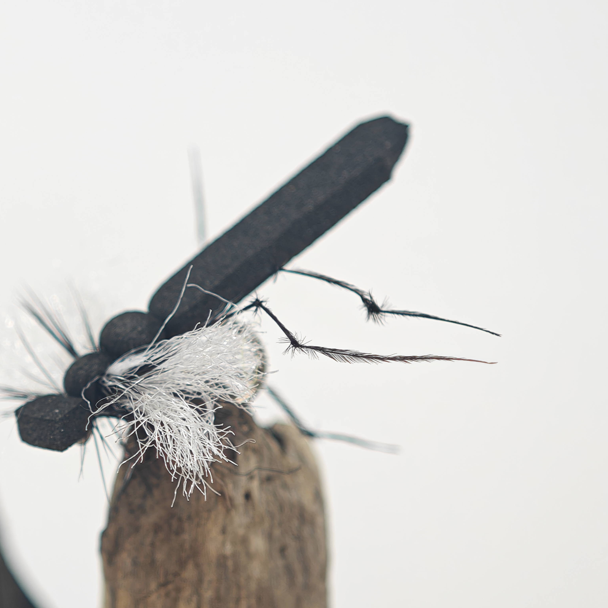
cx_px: 231
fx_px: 2703
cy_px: 304
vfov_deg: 12.8
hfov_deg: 12.8
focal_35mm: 136
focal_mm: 12.28
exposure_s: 1/100
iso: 50
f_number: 1.8
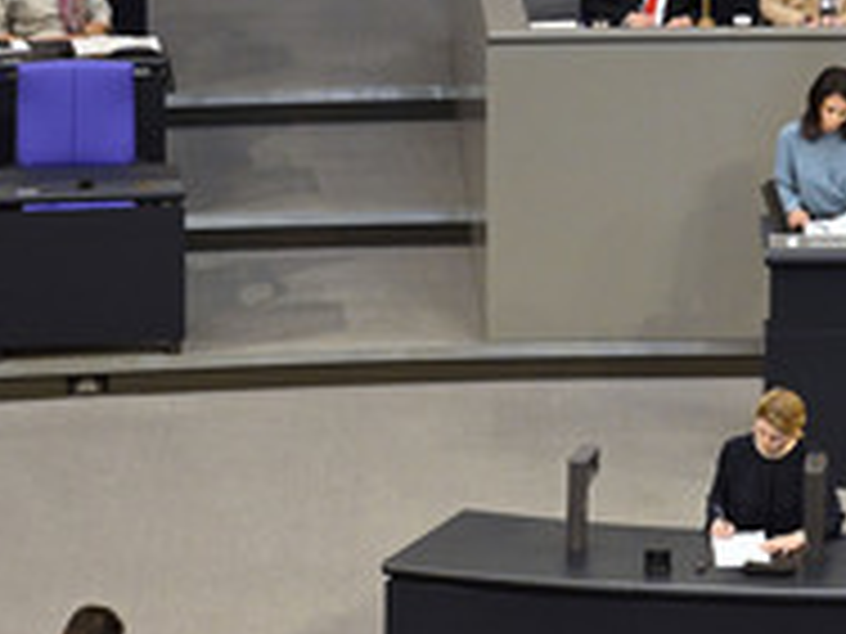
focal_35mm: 254
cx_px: 758
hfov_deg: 7.8
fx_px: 6208
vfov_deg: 5.8
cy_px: 94
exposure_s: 1/320
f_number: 6.3
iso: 6400
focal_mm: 110
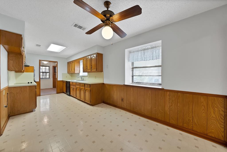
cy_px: 76
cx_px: 114
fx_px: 76
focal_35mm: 12
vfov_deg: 90.1
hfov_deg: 112.6
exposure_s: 1/8
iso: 640
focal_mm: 12
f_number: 9
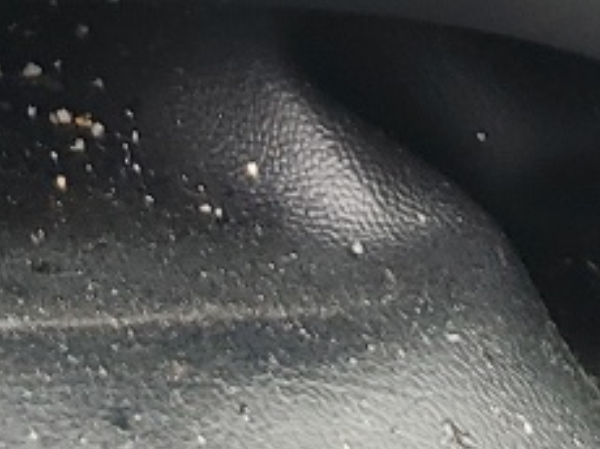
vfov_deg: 7.3
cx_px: -258
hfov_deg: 10.6
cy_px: -856
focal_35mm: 181
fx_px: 3134
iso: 51
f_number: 1.5
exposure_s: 1/60.2
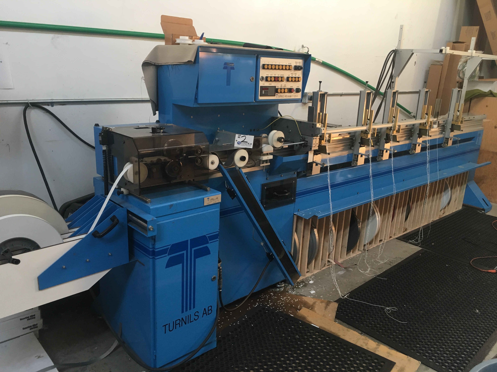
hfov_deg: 61.7
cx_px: 248
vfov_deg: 48.2
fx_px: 416
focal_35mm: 29
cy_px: 186
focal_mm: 4.15
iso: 100
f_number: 2.2
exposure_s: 1/30
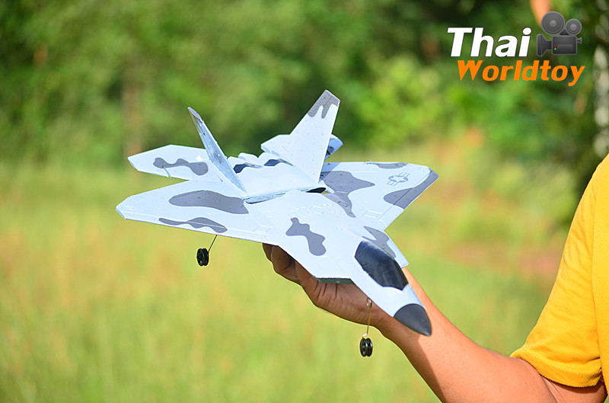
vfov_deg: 10.7
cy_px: 202
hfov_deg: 16.1
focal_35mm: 128
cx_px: 304
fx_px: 2151
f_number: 5
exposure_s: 1/400
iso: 100
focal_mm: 85
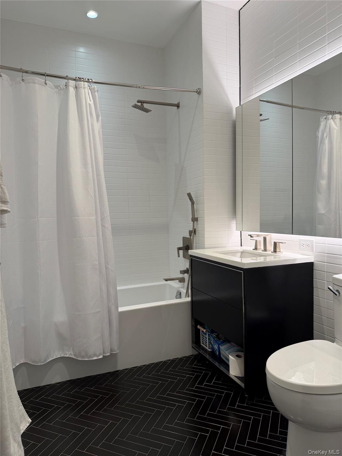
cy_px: 228
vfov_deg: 71.6
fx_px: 316
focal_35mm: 24
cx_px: 171
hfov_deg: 56.8
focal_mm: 6.76
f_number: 1.78
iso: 125
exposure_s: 1/120
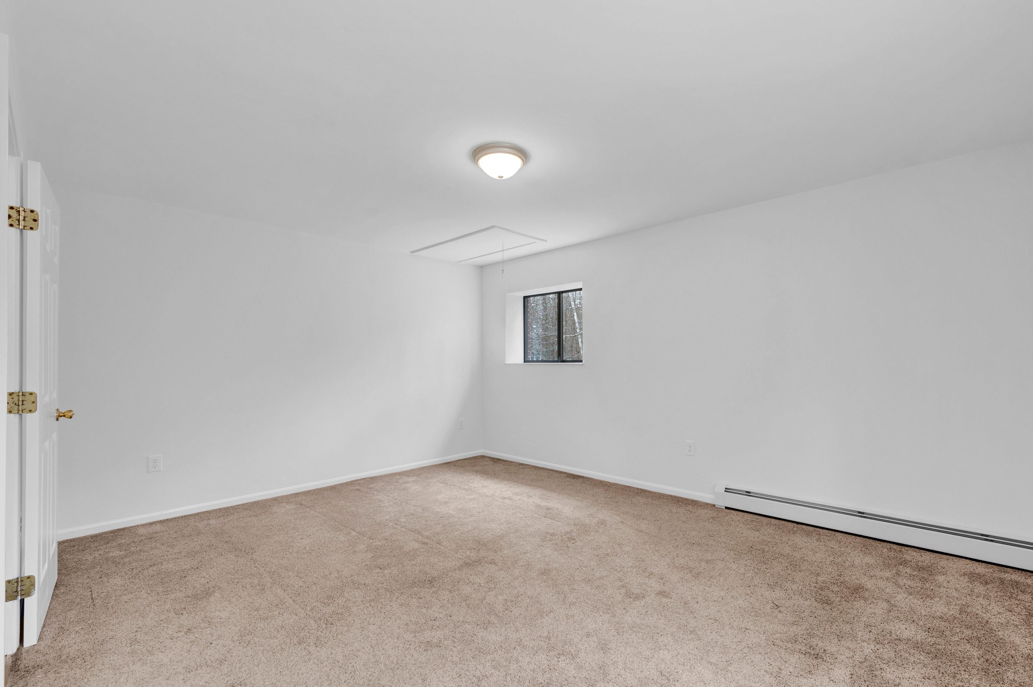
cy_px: 360
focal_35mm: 15
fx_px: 430
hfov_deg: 100.3
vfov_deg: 77.2
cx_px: 543
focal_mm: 14
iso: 250
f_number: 7.1
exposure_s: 1/2.5
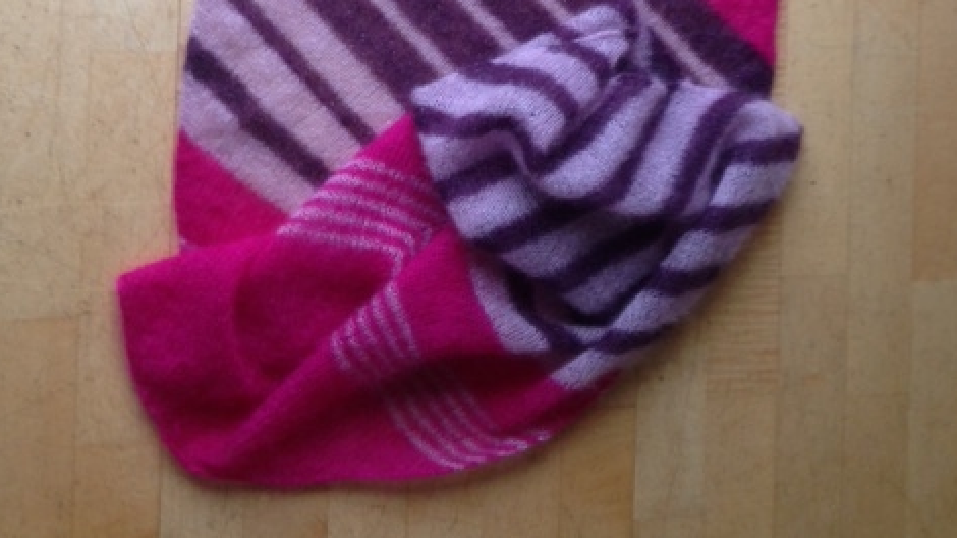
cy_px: -65
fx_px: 1243
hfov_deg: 42.1
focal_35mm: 49
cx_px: 478
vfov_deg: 22.9
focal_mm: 4.12
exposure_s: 1/24
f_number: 2.4
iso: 50
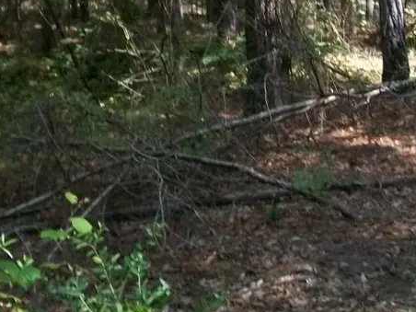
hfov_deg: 23.0
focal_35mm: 85
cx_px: 210
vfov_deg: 17.0
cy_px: 7
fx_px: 1021
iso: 80
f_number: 2.9
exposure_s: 1/160
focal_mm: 5.7
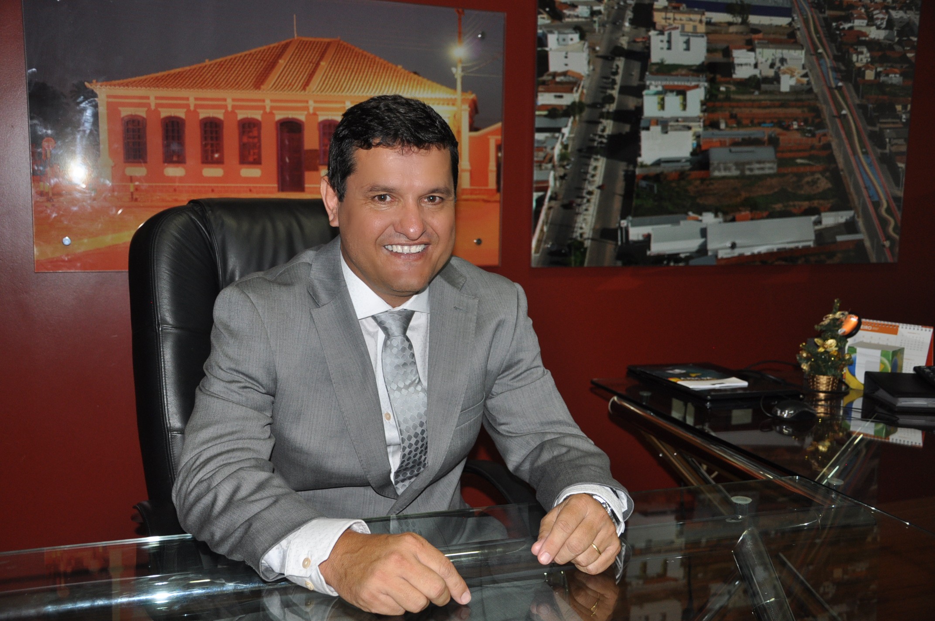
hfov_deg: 53.2
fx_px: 934
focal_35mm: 36
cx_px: 468
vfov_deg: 36.8
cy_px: 310
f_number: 3.8
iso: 400
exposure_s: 1/60
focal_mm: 24
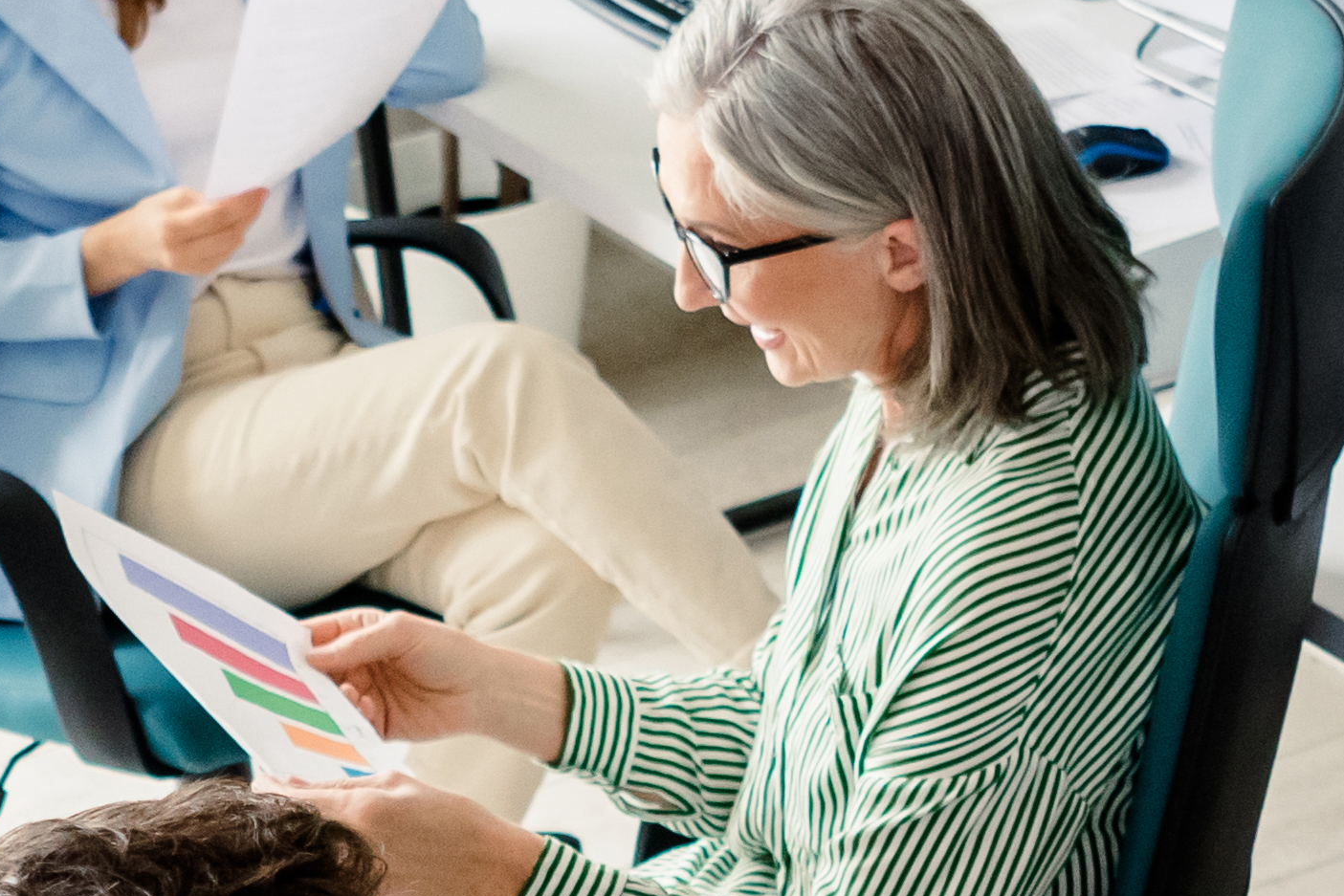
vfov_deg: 9.6
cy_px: 1169
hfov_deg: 14.2
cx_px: -195
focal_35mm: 141
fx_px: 5264
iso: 1000
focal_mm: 24
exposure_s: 1/80
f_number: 2.8
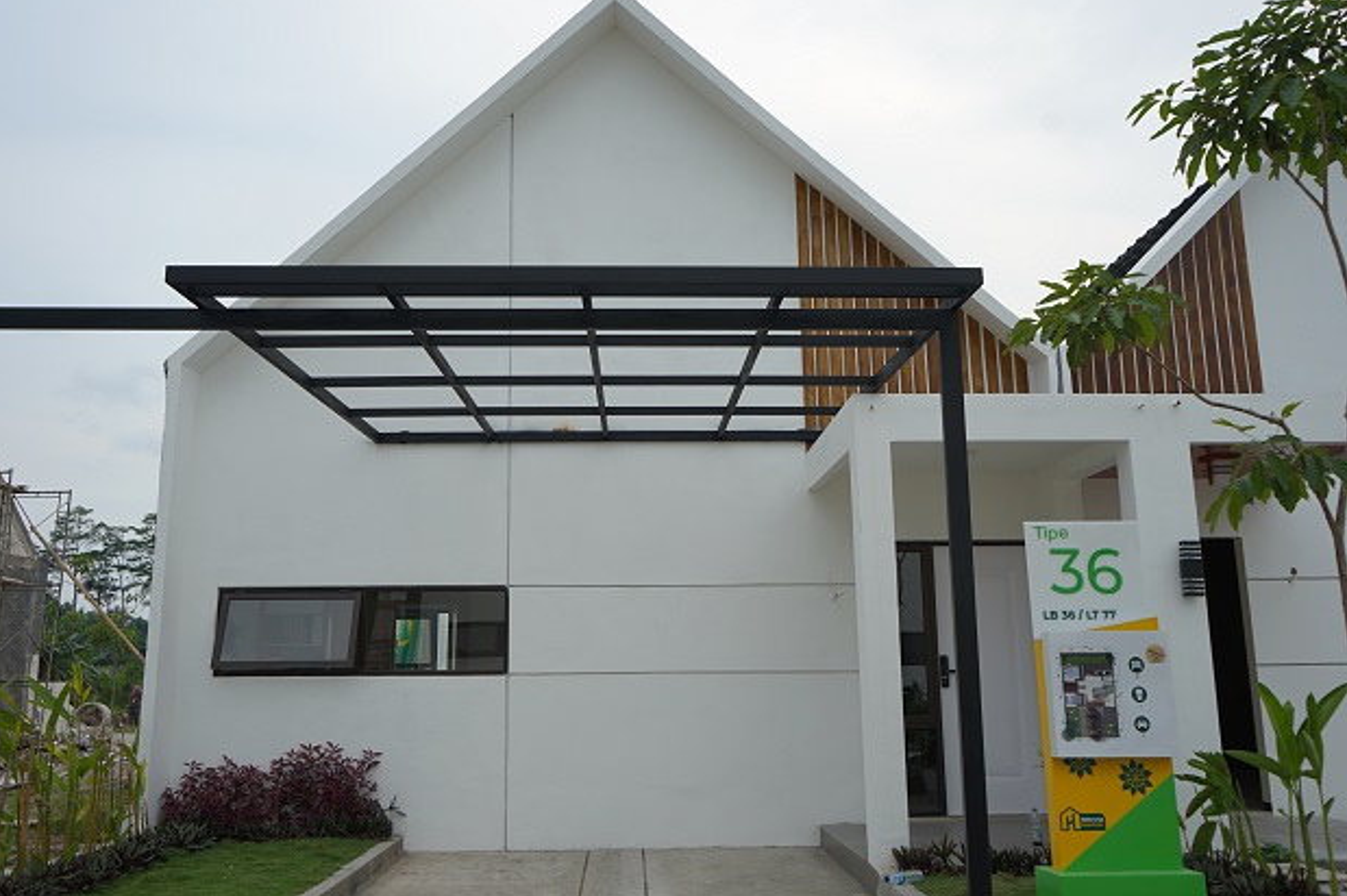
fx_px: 1122
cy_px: 437
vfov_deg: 43.6
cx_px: 653
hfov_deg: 61.9
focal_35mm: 30
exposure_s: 1/500
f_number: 5
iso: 100
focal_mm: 29
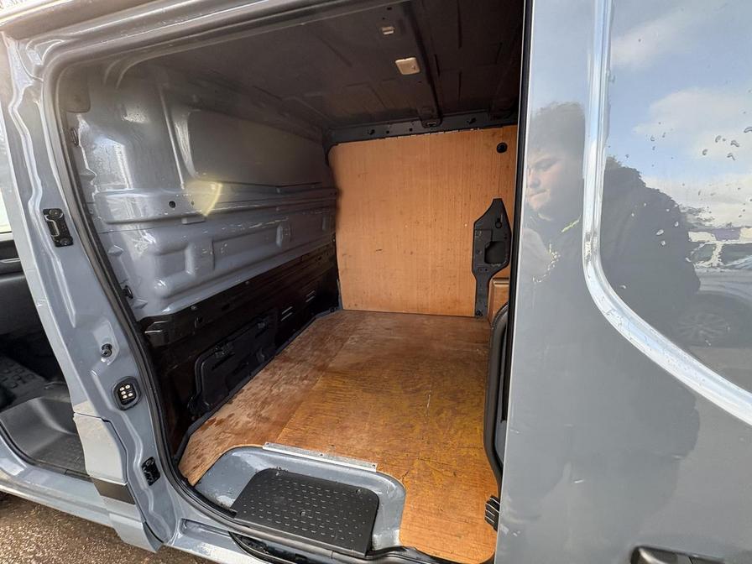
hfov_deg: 102.1
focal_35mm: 14
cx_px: 376
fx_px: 304
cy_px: 282
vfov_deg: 85.7
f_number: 2.2
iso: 125
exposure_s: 1/99
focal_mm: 2.22
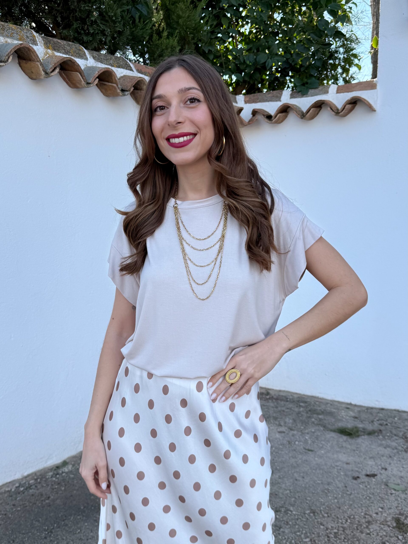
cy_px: 272
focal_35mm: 24
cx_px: 204
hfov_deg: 56.8
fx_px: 377
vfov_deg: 71.6
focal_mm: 6.76
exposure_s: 1/992
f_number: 1.78
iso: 80
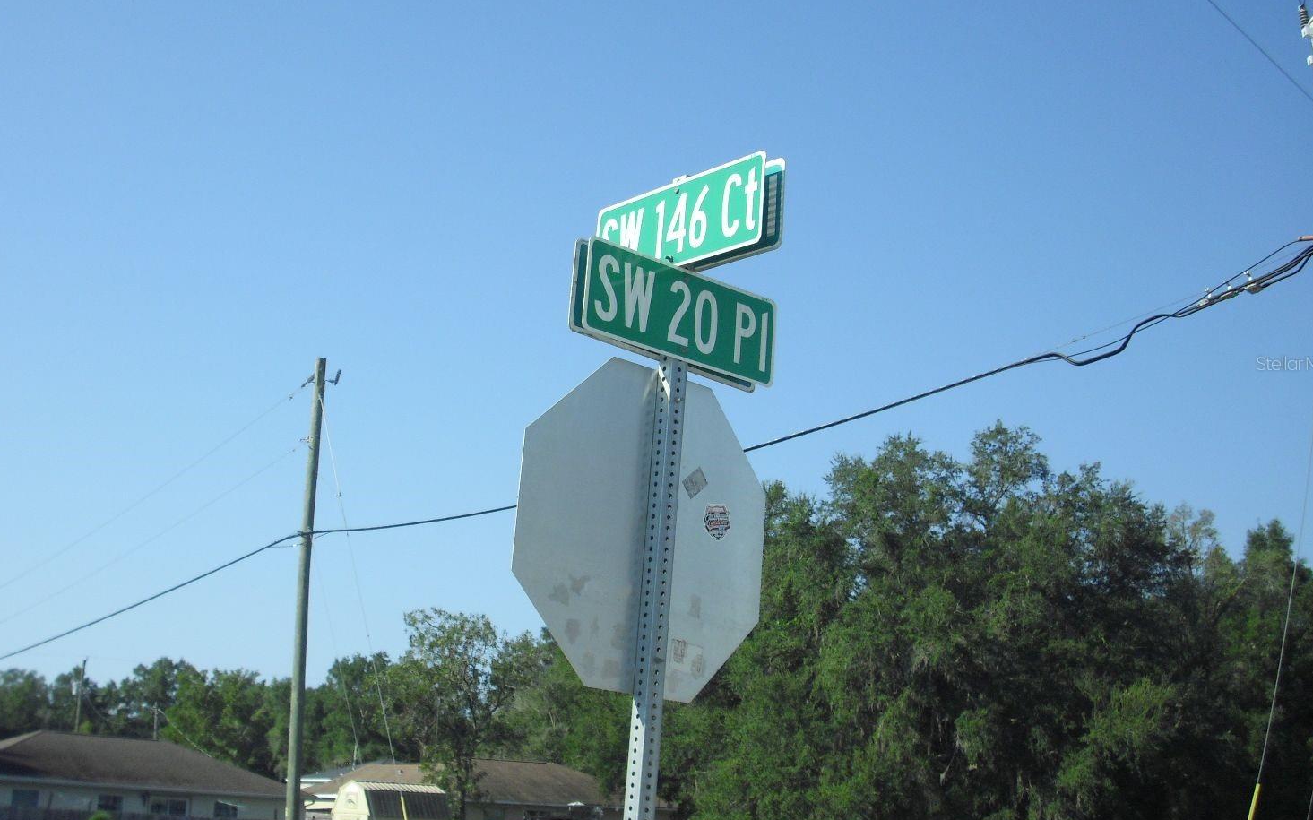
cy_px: 363
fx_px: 1574
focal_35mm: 44
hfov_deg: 45.3
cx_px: 624
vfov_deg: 29.2
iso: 100
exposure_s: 1/250
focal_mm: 6.2
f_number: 8
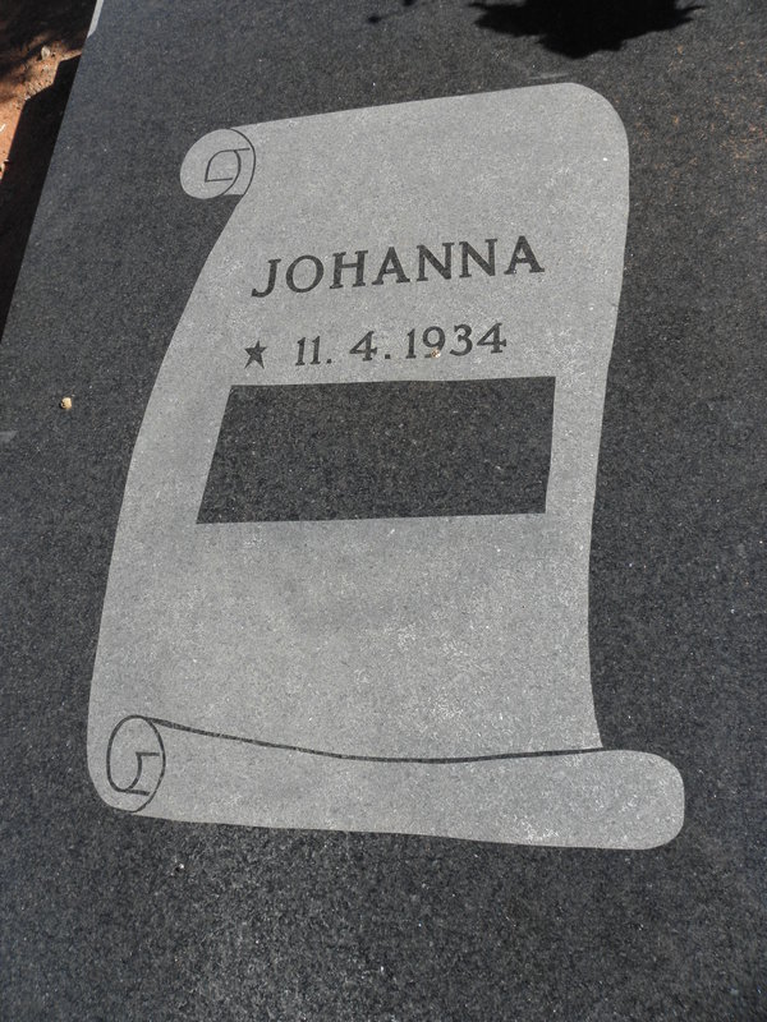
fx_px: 768
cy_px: 511
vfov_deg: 67.3
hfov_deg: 53.1
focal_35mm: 26
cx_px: 384
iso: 64
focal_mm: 4.6
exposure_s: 1/200
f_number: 5.6
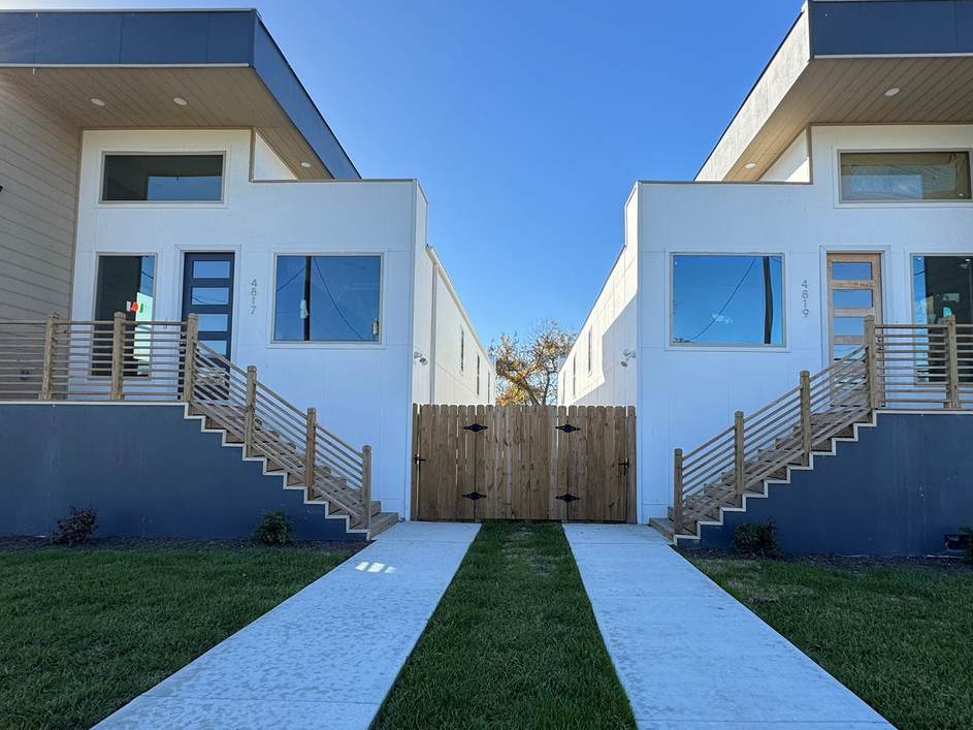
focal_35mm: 19
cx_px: 512
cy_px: 400
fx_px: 534
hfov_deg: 84.6
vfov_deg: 68.5
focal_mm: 2.22
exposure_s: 1/771
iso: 50
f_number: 2.2
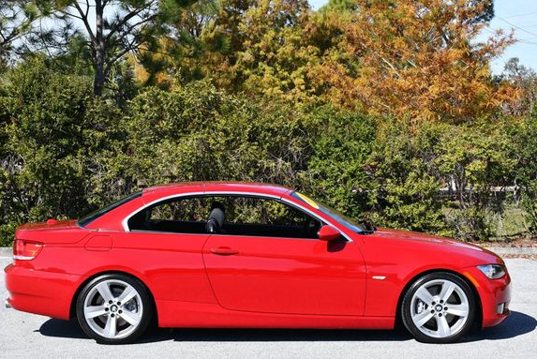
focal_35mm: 76
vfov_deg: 18.0
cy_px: 198
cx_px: 253
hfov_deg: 26.6
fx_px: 1134
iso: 100
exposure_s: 1/250
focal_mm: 34
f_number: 8
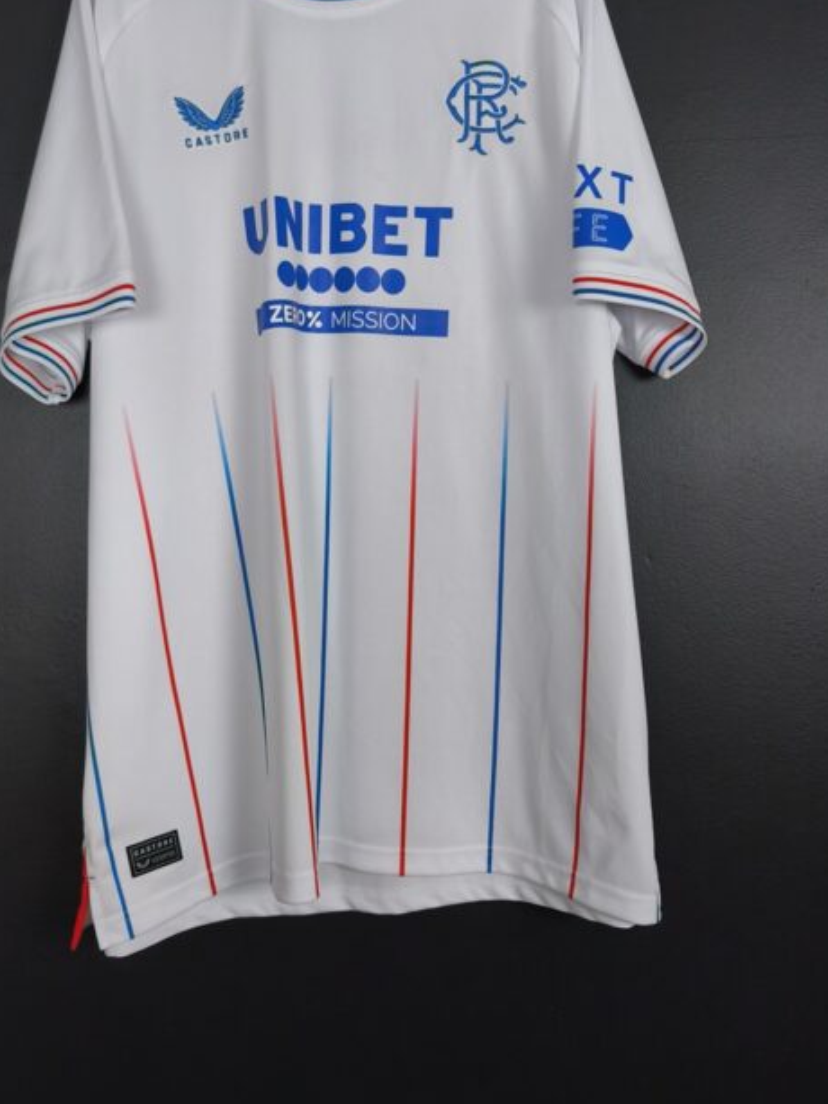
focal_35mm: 30
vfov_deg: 59.5
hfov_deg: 46.7
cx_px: 356
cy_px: 443
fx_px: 956
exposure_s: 1/160
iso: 400
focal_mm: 6.57
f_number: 1.6
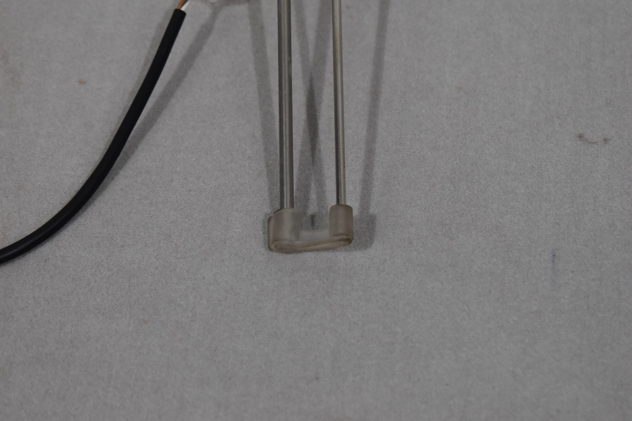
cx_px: 316
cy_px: 210
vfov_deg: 16.6
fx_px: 1448
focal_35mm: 82
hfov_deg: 24.6
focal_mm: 55
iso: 800
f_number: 5.6
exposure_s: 1/250
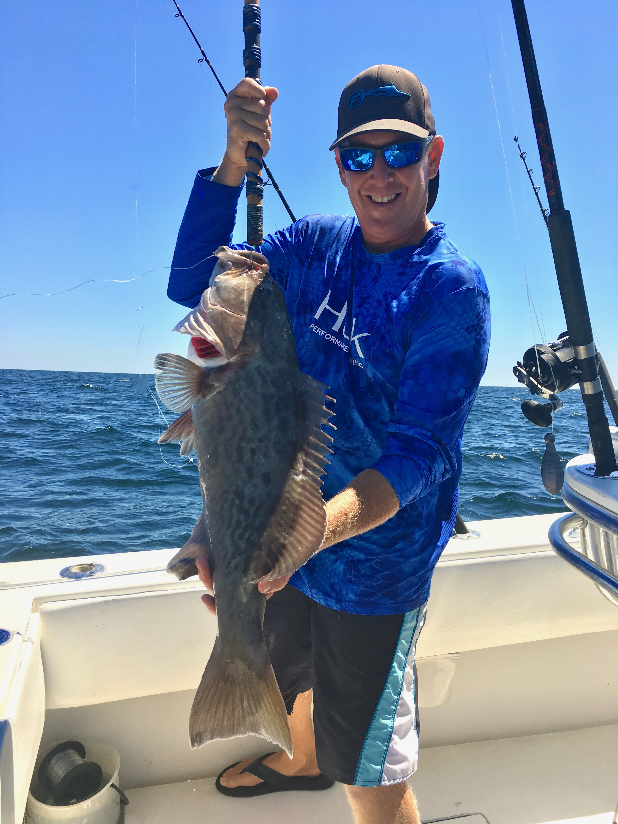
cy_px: 412
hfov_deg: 48.2
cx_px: 309
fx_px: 690
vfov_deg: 61.7
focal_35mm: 29
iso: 25
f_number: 2.2
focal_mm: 4.15
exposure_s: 1/1451
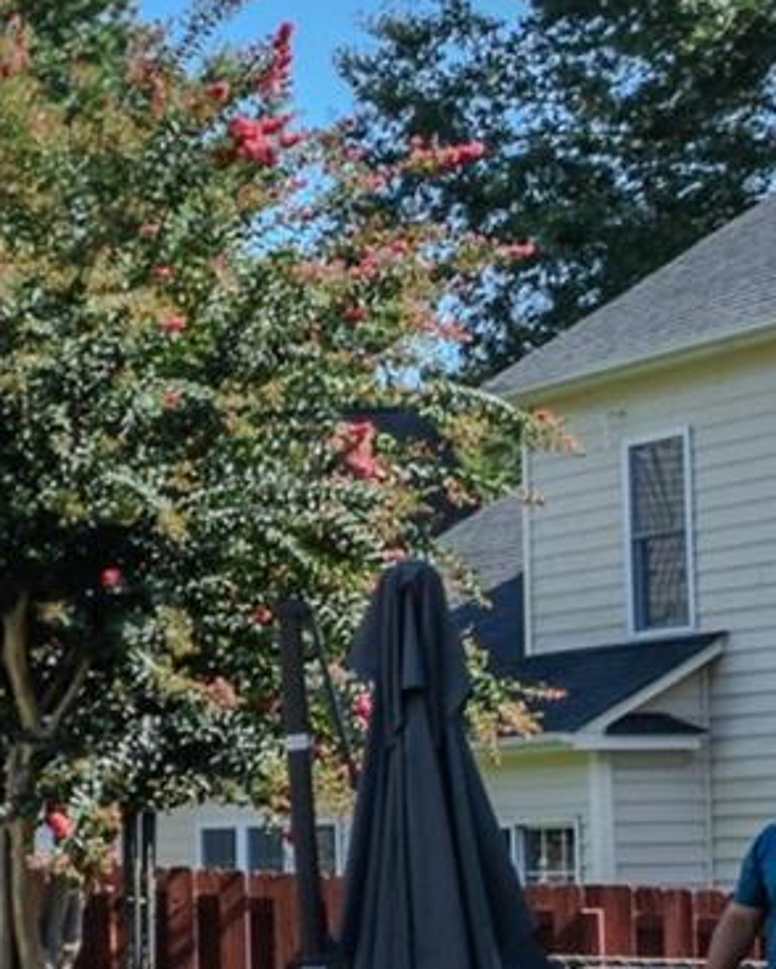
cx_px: -1842
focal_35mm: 110
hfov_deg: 9.4
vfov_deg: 17.2
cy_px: 844
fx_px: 3155
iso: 200
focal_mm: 14
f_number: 9
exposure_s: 1/320
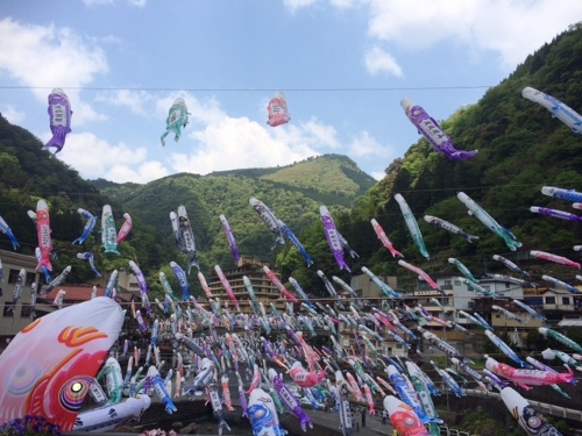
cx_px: 291
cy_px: 218
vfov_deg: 46.8
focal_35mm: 30
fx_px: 504
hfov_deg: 60.0
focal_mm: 4.12
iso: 40
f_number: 2.2
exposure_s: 1/1953
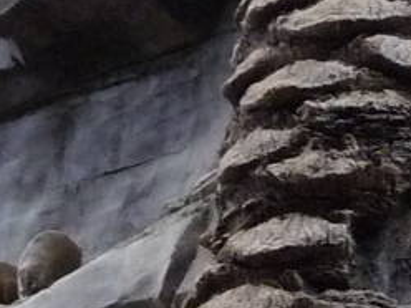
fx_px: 2149
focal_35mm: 181
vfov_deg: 8.1
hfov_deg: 10.1
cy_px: 392
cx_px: -426
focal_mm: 4.7
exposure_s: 1/100
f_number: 3.3
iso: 400
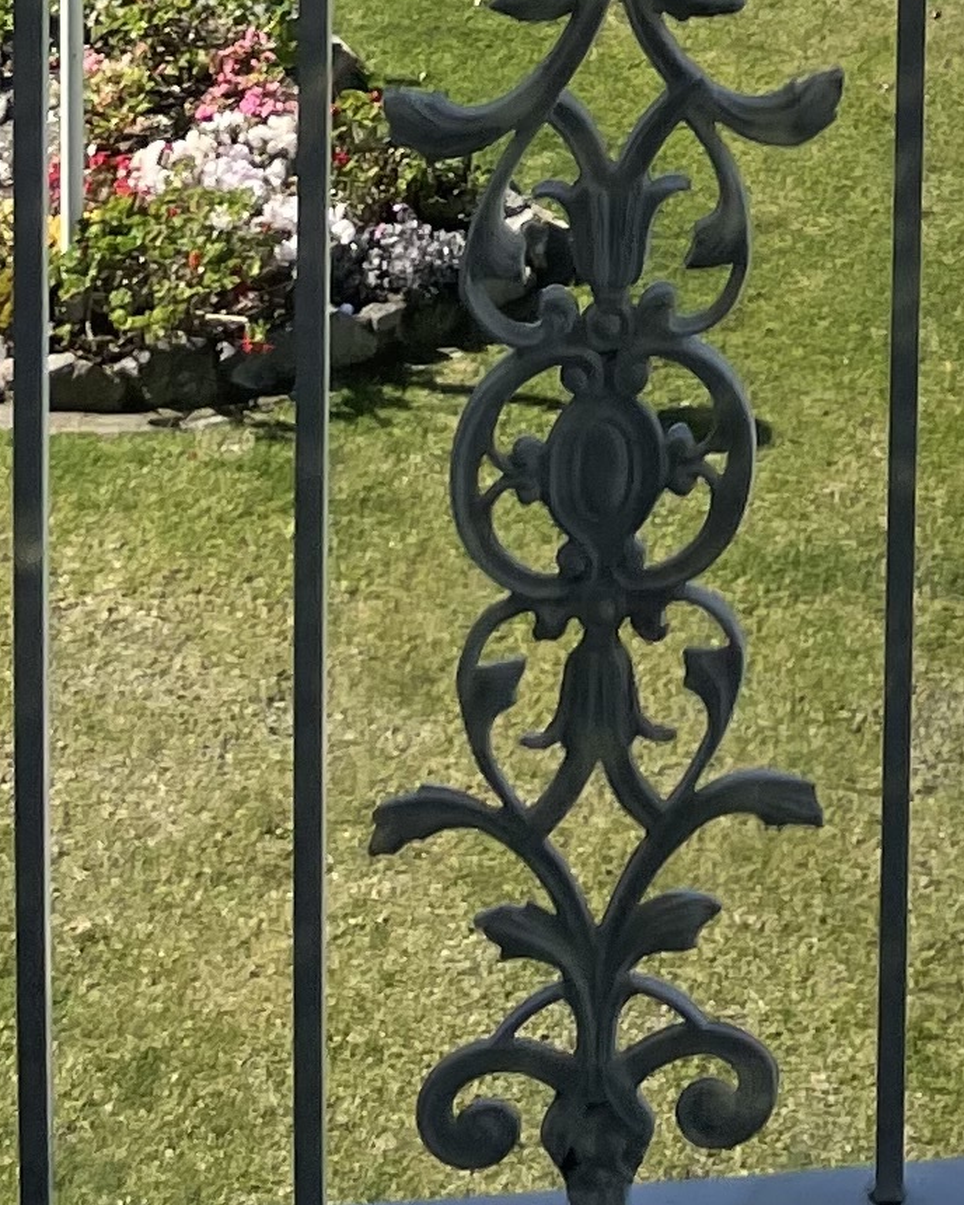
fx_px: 4244
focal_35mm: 119
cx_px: 1417
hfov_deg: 12.4
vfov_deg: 12.8
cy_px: -1596
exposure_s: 1/1984
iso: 32
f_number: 1.6
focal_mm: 4.2
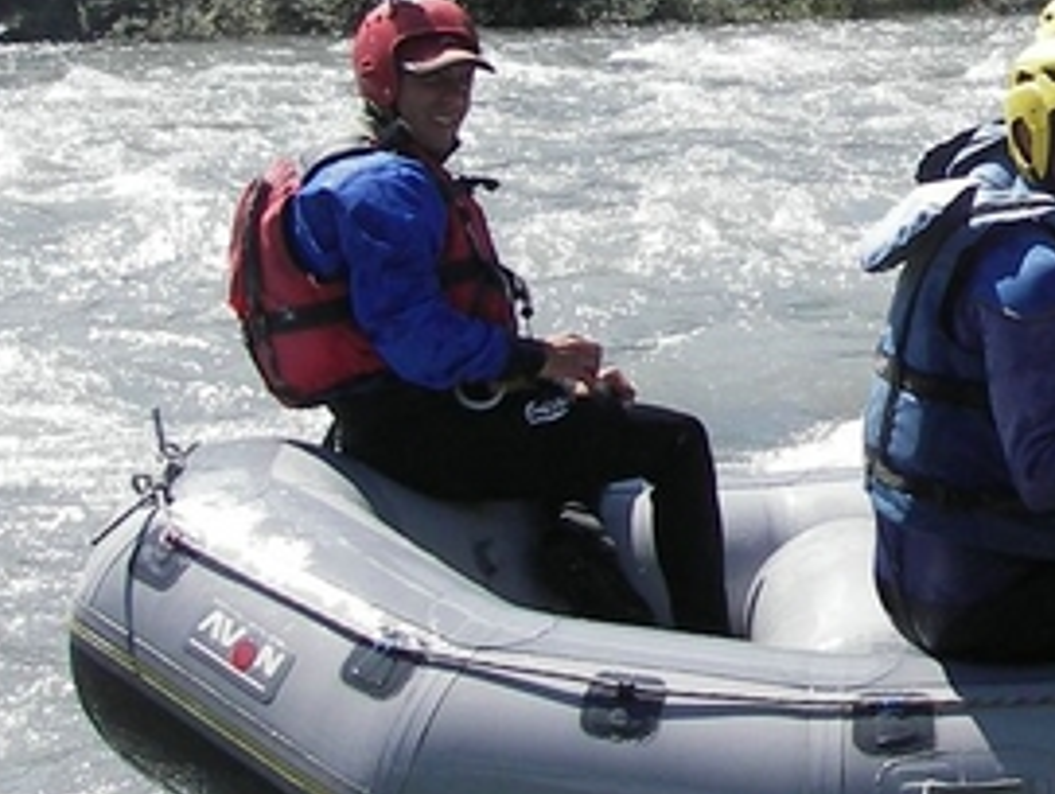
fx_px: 3418
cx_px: 1250
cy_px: 35
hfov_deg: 16.8
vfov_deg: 13.1
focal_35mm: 112
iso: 50
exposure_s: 1/500
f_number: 3.3
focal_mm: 6.3
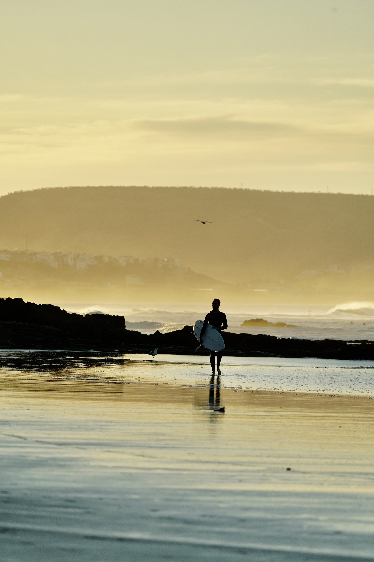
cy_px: 281
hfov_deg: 4.7
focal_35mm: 291
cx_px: 187
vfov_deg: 7.1
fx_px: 4534
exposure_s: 1/4000
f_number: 5.6
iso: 1250
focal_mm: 291
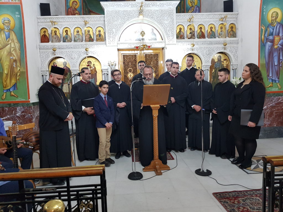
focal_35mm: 26
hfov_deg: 67.3
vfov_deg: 53.1
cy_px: 106
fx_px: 213
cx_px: 142
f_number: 1.7
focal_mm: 4.2
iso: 160
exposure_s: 1/33
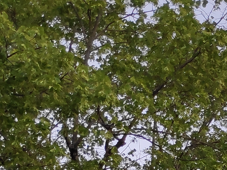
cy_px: 368
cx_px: 305
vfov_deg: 13.7
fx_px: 570
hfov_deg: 20.3
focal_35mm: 87
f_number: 1.9
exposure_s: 1/100
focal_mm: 3.94
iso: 220
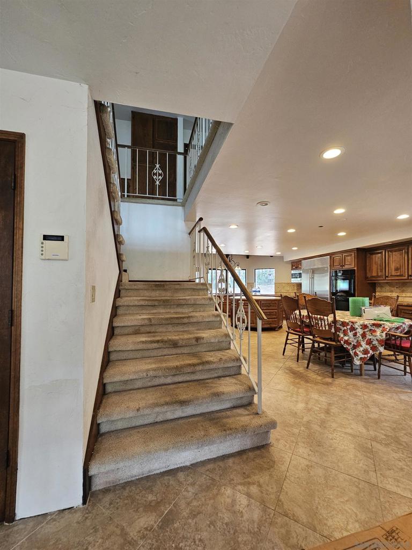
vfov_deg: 106.2
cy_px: 275
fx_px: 206
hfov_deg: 89.9
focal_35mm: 13
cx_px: 206
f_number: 2.2
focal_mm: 2.2
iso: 200
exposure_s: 1/60
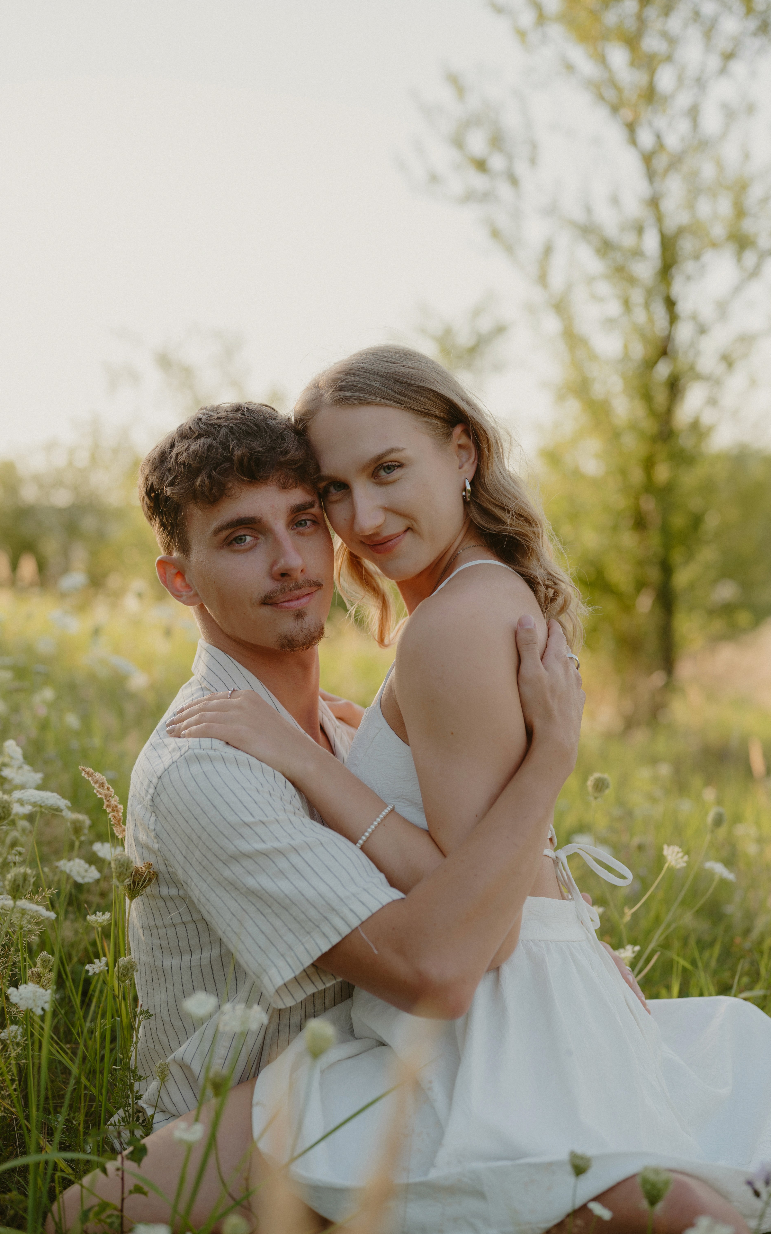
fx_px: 1715
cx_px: 407
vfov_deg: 39.6
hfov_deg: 25.3
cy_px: 617
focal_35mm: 51
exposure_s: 1/500
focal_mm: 50
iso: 100
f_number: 2.8
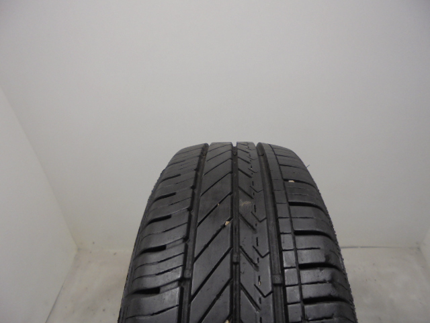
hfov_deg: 67.3
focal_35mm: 26
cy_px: 162
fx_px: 323
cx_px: 215
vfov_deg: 53.1
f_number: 3.5
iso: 100
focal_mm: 4.6
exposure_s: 1/30
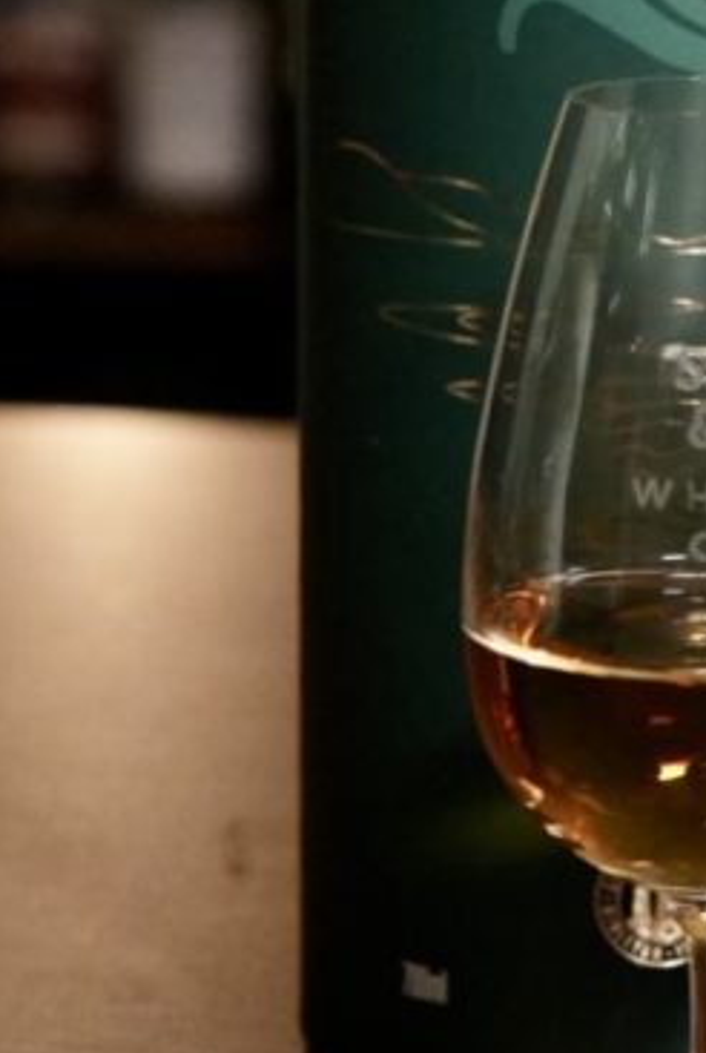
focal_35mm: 147
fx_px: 4308
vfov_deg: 13.8
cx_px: 956
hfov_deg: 9.2
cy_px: 55
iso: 2500
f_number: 3.5
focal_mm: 30
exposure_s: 1/50
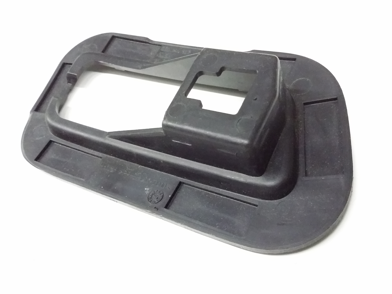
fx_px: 362
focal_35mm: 32
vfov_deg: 44.2
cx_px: 196
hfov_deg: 56.8
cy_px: 147
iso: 640
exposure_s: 1/15
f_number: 2.4
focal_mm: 3.4
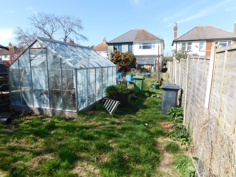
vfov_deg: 58.9
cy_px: 88
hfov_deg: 73.9
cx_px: 118
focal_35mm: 23
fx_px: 157
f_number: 3
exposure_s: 1/1000
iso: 125
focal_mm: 4
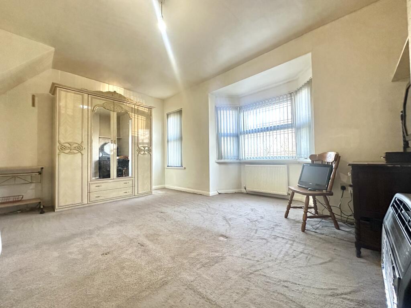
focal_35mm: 14
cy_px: 154
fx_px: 166
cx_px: 206
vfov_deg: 85.7
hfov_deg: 102.1
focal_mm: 2.22
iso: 320
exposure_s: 1/50
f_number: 2.2
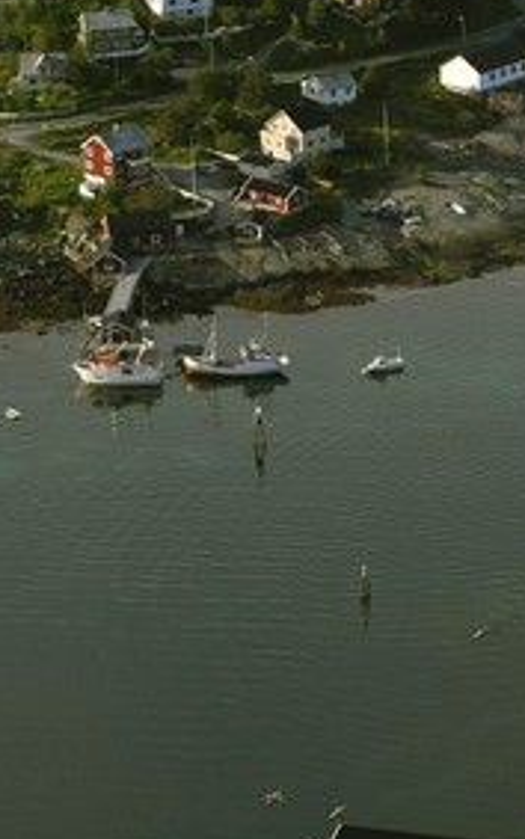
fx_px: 5537
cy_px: 193
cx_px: 1519
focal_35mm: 242
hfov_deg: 5.2
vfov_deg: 8.7
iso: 100
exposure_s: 1/750
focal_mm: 28
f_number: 3.5
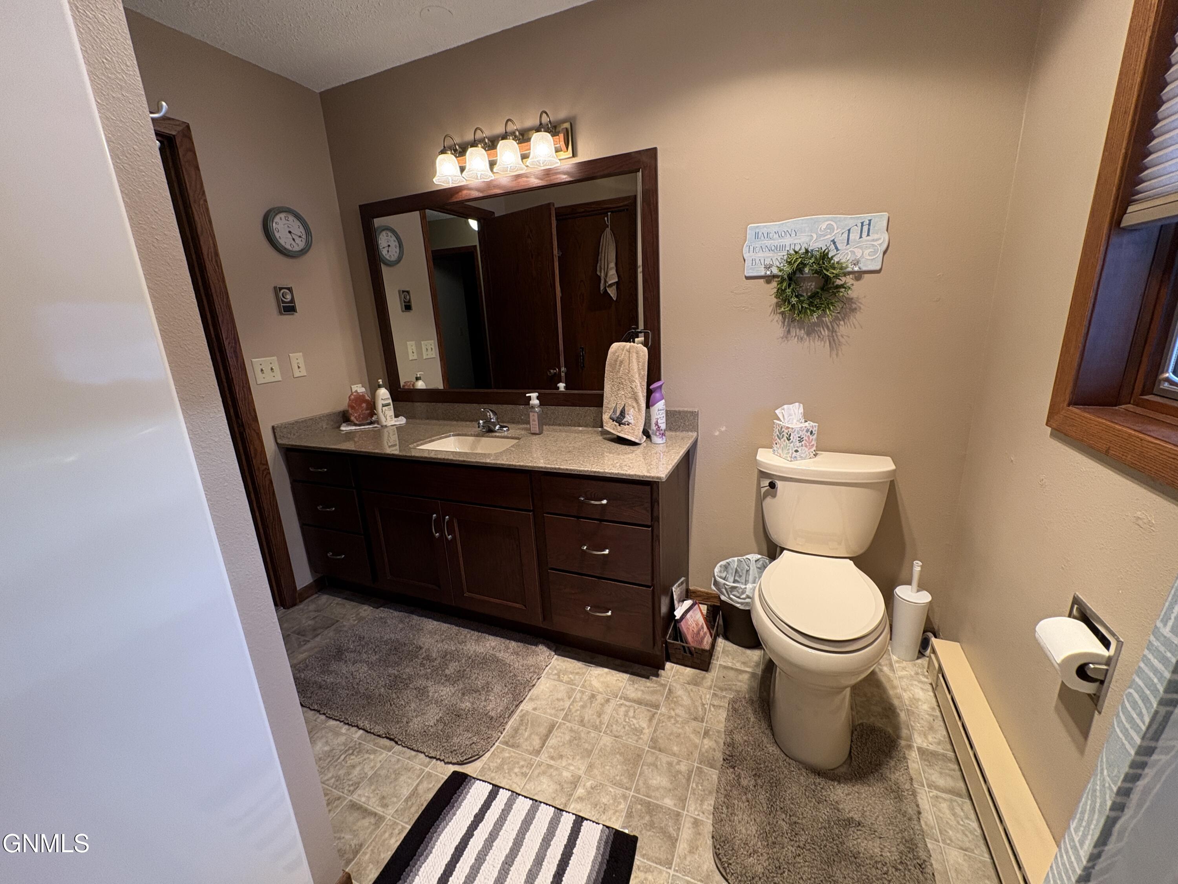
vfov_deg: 85.7
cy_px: 442
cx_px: 589
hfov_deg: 102.1
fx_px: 476
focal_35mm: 14
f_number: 2.2
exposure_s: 1/60
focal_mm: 2.22
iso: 160
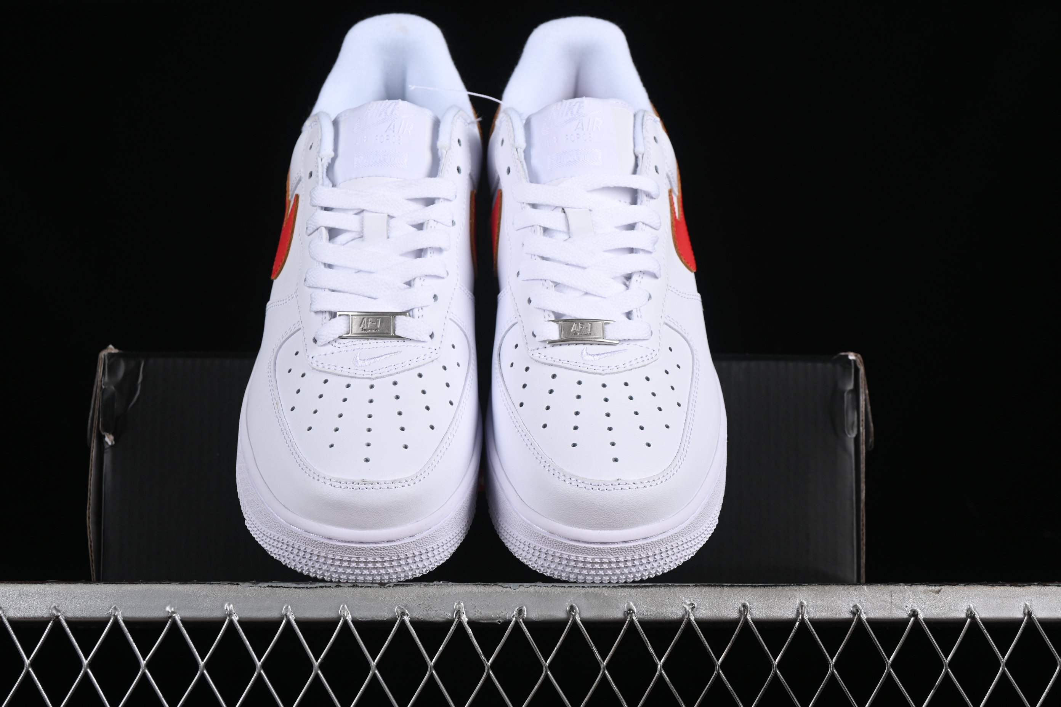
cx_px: 530
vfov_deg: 18.9
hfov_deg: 28.1
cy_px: 354
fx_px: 2122
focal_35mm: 72
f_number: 7.1
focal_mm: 48
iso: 125
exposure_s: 1/160
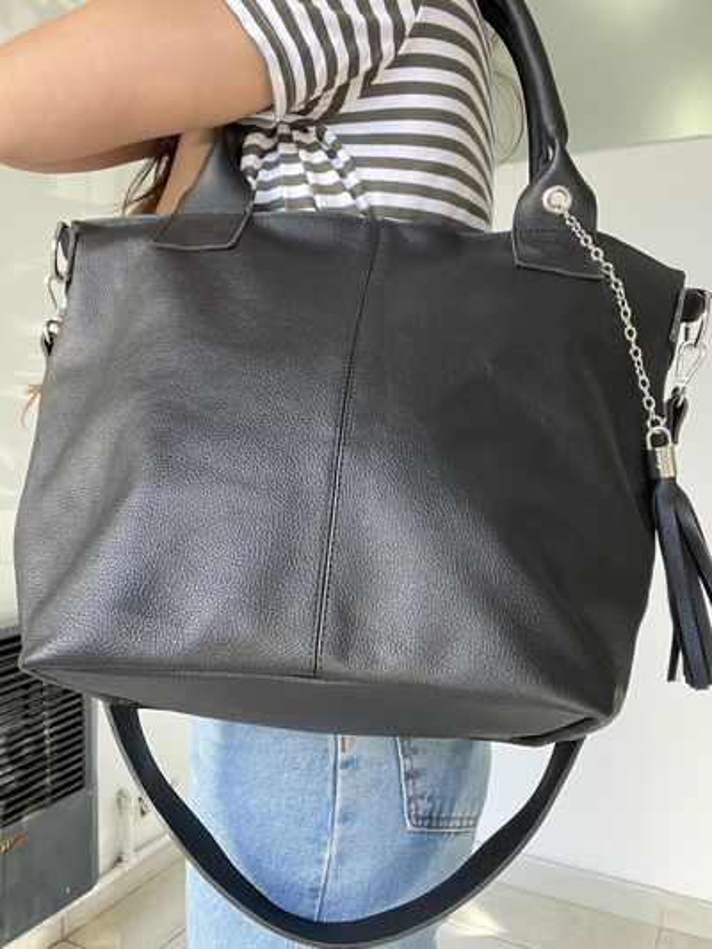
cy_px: 474
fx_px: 822
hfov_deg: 46.8
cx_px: 356
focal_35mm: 30
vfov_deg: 60.0
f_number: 2.2
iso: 125
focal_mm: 2.71
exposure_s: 1/60
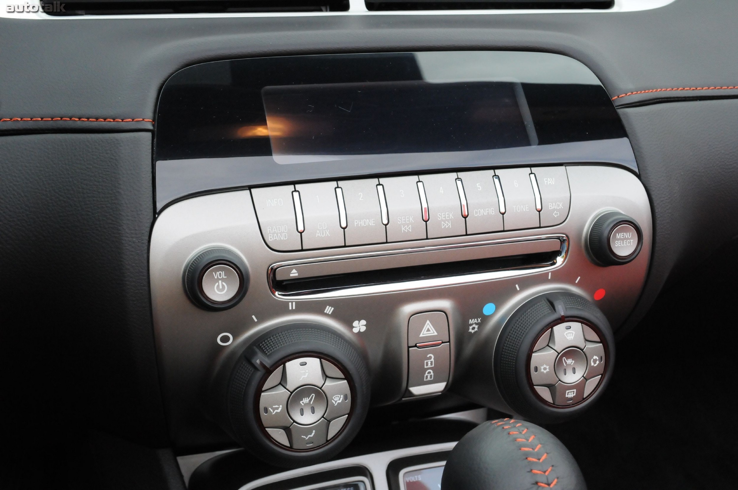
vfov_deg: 31.8
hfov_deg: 46.4
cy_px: 245
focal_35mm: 42
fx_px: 860
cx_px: 369
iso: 2000
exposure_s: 1/160
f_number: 10
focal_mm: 28
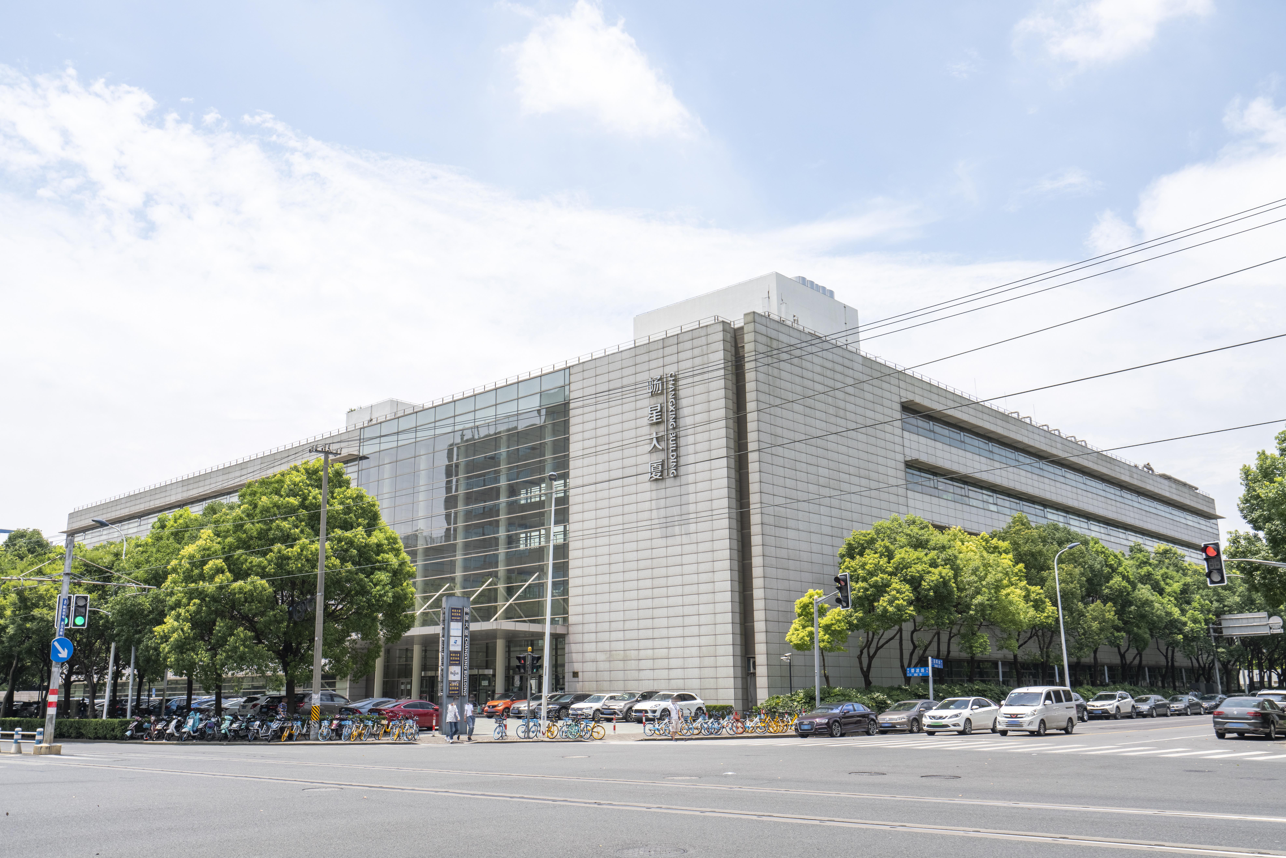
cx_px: 643
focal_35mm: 30
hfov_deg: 61.9
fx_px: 1072
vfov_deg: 43.6
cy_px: 429
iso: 200
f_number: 8
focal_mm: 30
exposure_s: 1/5000
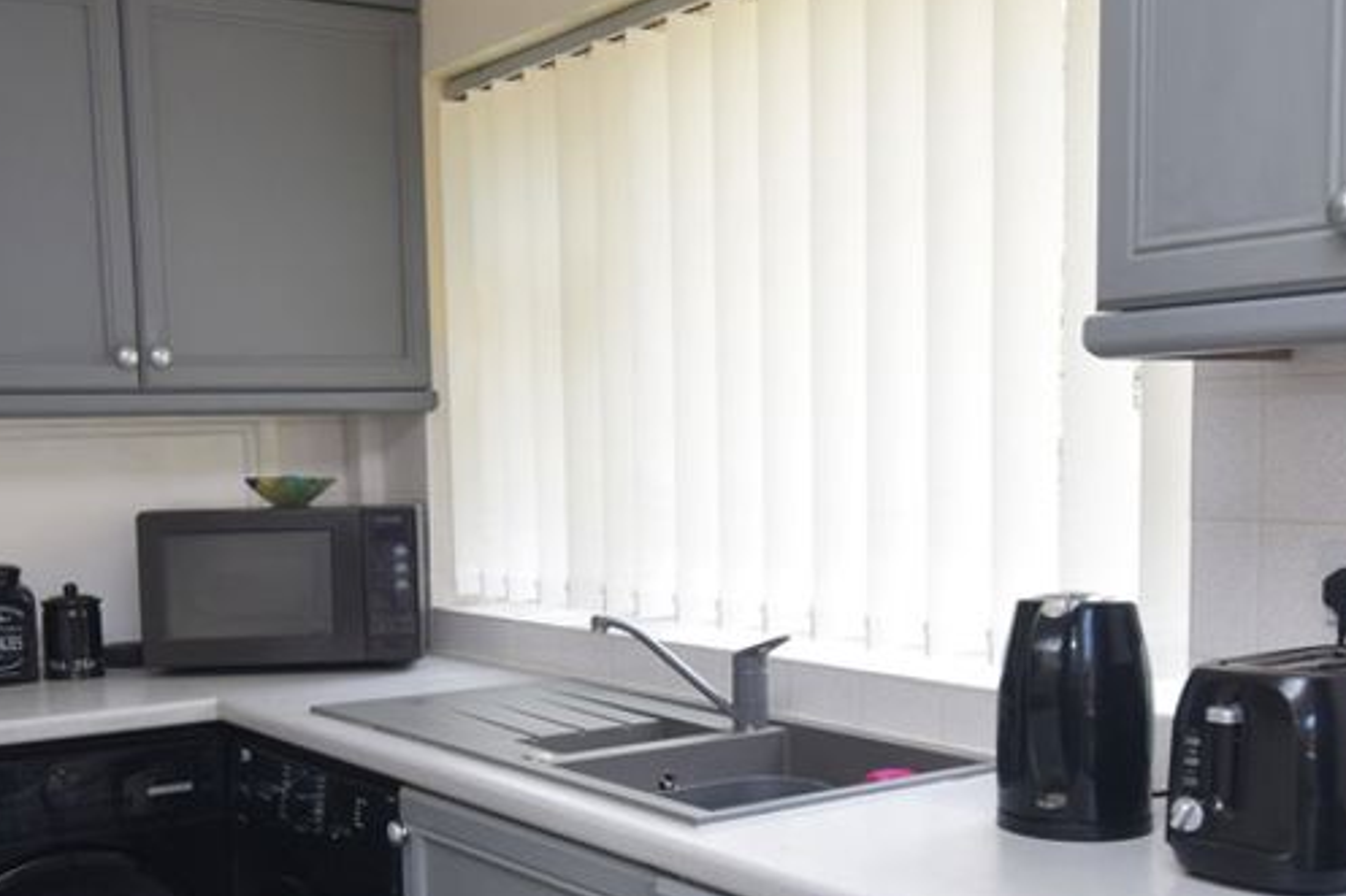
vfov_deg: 29.4
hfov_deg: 43.2
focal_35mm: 45
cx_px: 519
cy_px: 633
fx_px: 1688
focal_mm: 13
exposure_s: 1/100
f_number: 5
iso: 400
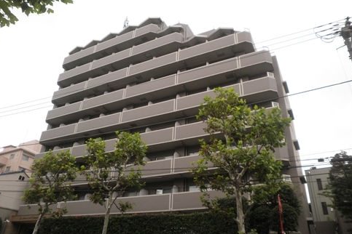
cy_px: 112
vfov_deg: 46.4
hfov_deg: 65.5
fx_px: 274
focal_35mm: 28
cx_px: 176
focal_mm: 4.7
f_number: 2.6
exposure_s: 1/125
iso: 64
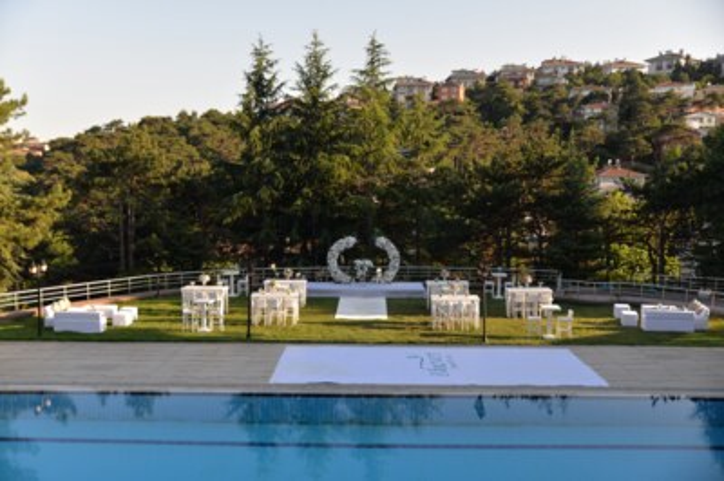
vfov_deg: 36.8
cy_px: 240
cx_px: 362
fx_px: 723
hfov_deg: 53.2
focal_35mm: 36
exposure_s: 1/640
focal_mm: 36
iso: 100
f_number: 2.8
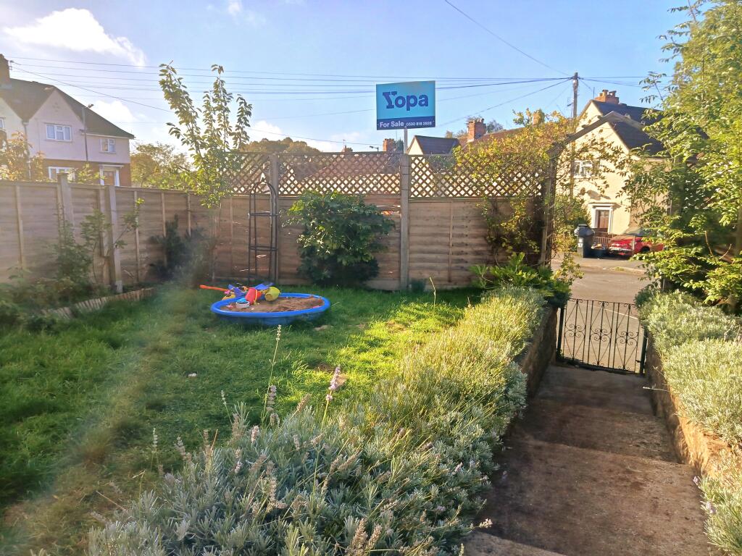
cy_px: 278
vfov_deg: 56.8
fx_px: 514
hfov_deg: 71.6
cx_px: 371
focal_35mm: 24
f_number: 1.7
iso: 52
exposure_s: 1/340
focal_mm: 5.24
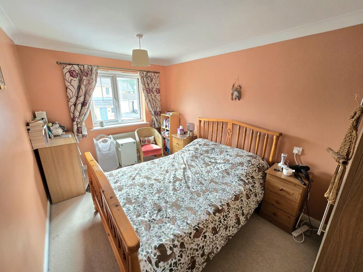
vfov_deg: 89.9
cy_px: 136
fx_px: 136
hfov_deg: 106.2
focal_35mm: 13
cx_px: 182
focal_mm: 2.2
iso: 250
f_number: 2.2
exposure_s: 1/50
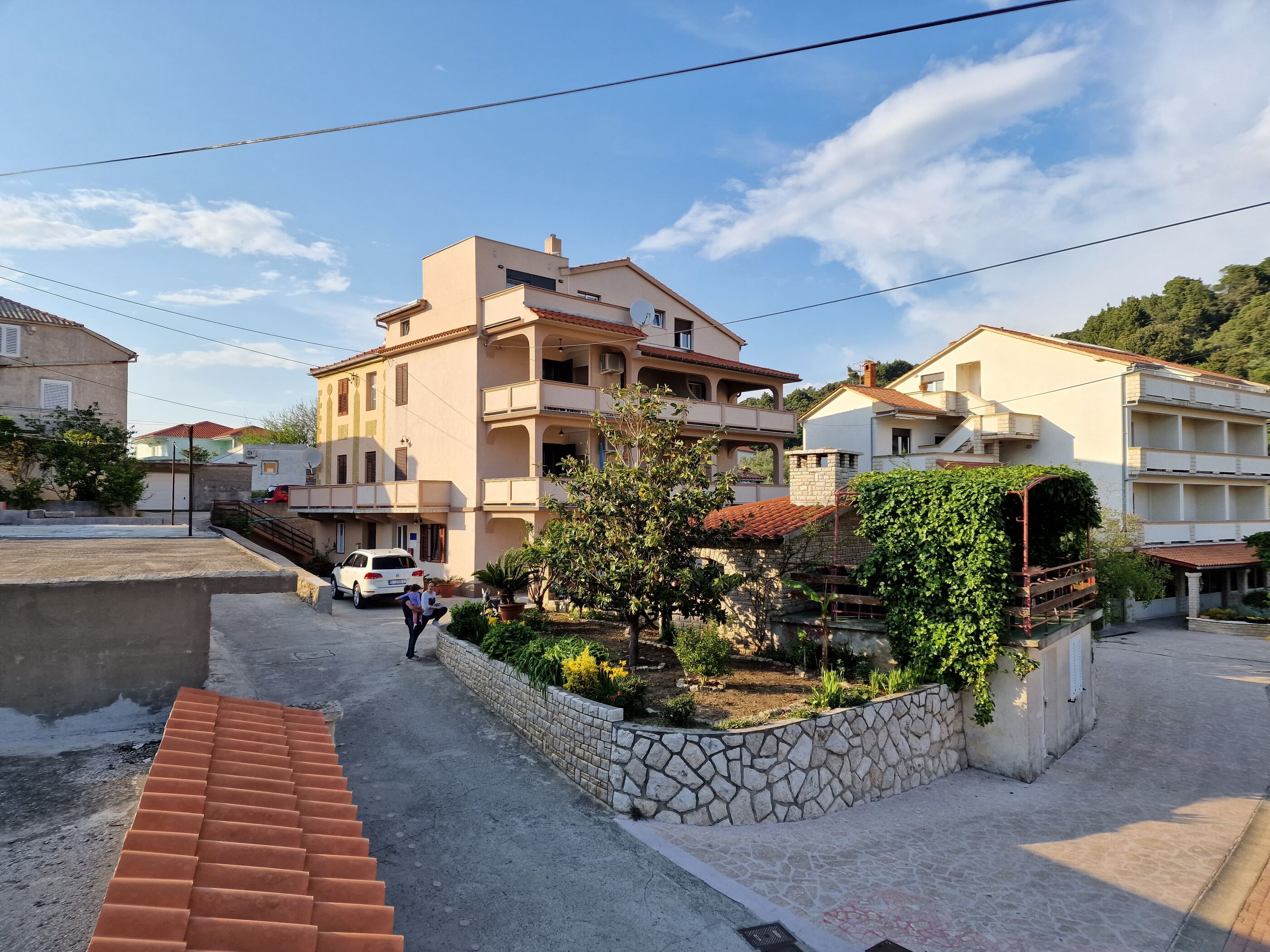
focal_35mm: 23
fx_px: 844
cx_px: 635
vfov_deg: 58.9
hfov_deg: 73.9
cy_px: 476
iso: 50
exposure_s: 1/712
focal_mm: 6.4
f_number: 1.8
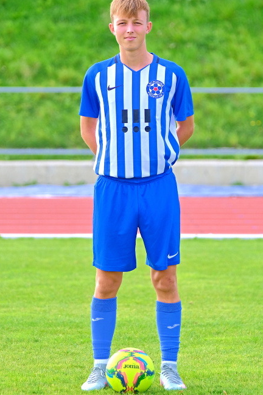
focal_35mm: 187
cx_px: 126
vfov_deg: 11.0
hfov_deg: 7.3
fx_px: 2051
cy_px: 191
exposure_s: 1/900
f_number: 2.8
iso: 320
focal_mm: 115
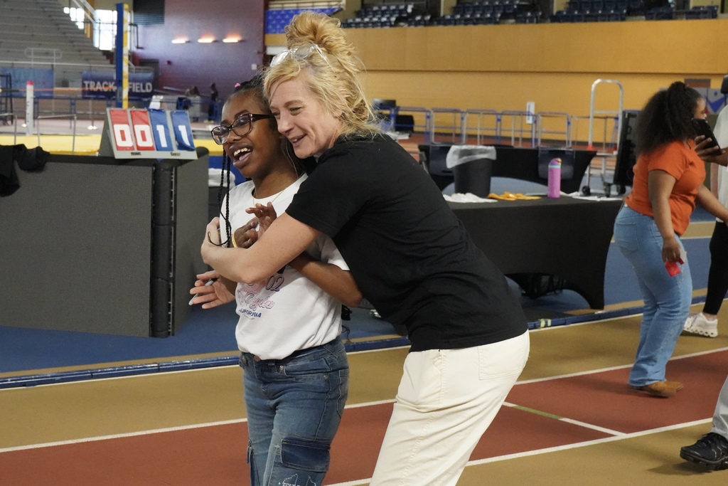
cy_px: 243
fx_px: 1133
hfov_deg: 35.6
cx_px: 364
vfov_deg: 24.2
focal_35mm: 56
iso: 20000
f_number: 9
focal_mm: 56
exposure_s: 1/1000
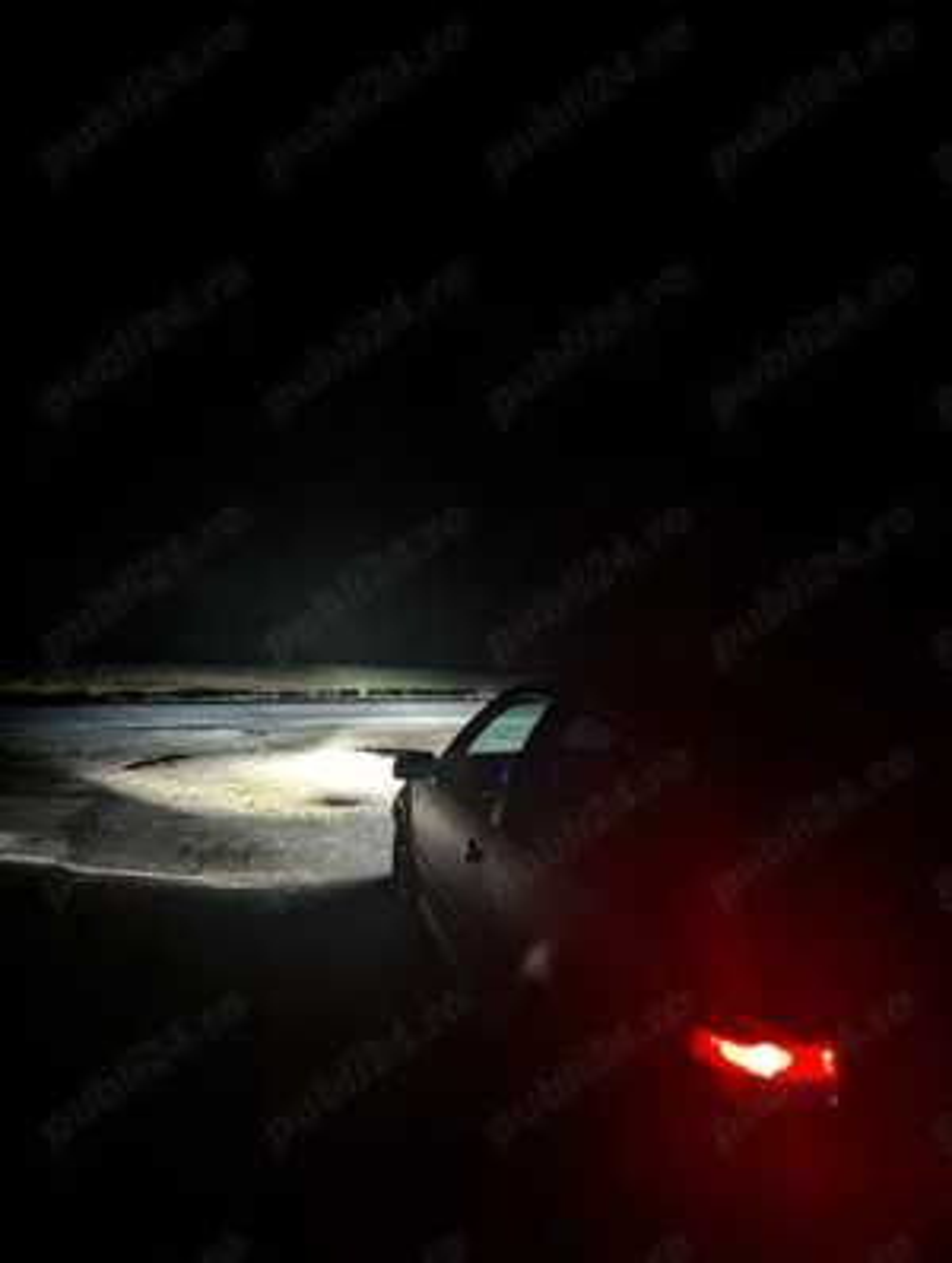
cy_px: 632
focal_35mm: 24
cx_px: 476
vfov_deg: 71.5
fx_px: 877
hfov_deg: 57.0
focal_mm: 6.81
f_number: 1.85
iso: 872
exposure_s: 1/14.9
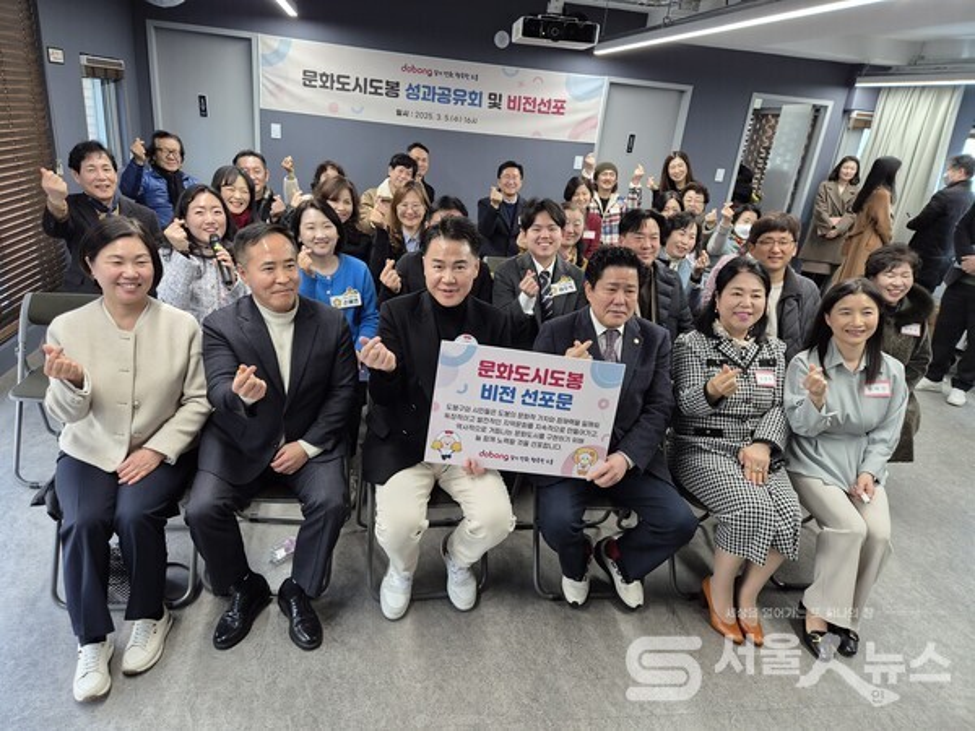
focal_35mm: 23
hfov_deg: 73.9
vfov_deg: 58.9
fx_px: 648
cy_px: 366
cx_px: 488
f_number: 1.8
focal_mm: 5.4
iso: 200
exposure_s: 1/120
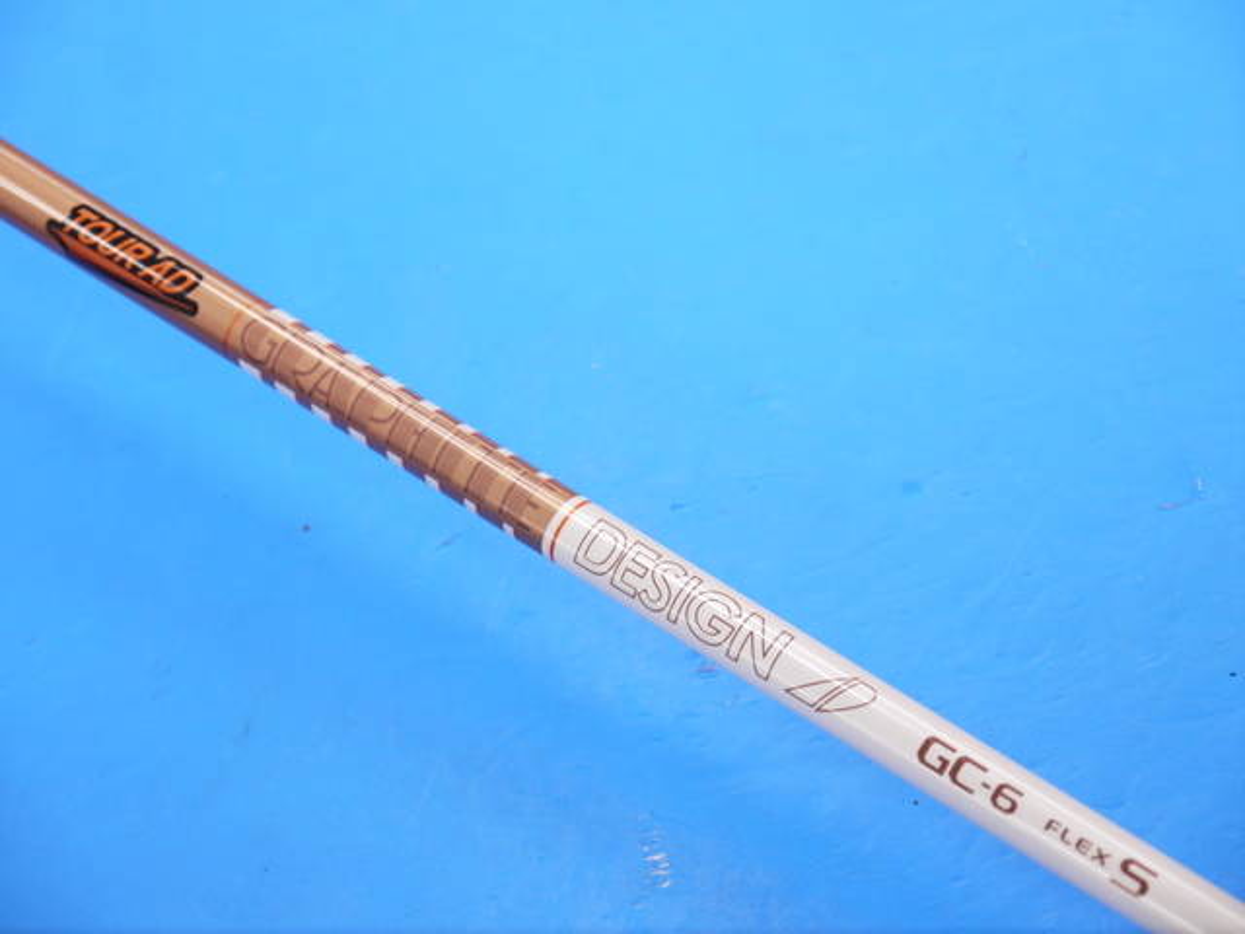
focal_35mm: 84
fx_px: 3021
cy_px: 467
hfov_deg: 23.3
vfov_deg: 17.6
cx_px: 622
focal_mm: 42
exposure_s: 1/80
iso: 500
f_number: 5.6
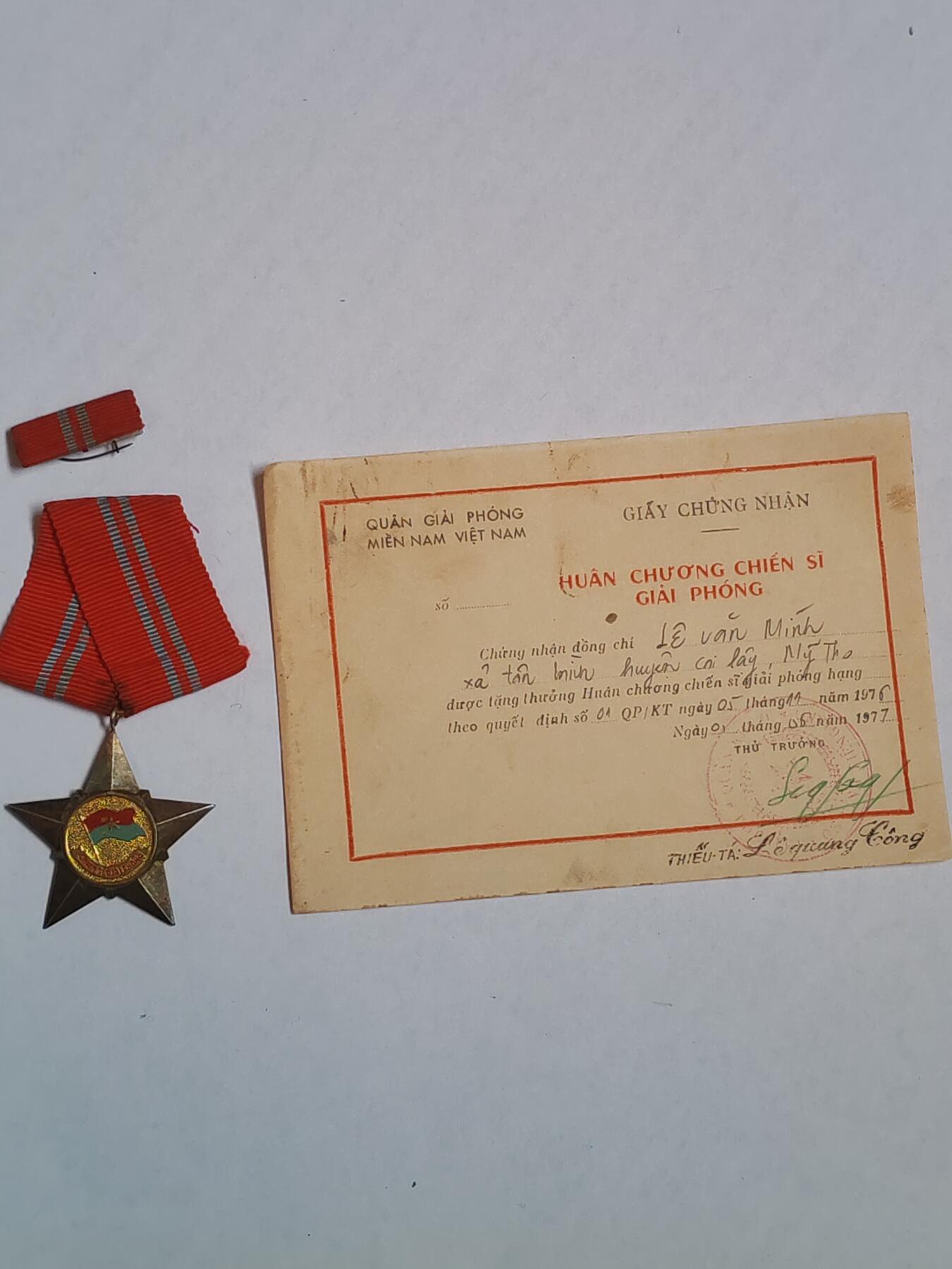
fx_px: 2493
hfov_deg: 21.6
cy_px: 634
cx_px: 476
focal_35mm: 68
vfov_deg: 28.6
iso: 160
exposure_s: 1/100
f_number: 1.95
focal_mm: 5.52
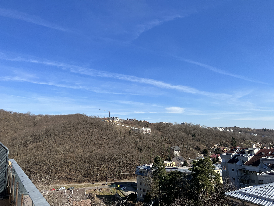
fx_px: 206
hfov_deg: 67.3
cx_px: 137
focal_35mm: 26
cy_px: 103
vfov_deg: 53.1
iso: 50
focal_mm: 5.7
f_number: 1.5
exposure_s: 1/4444
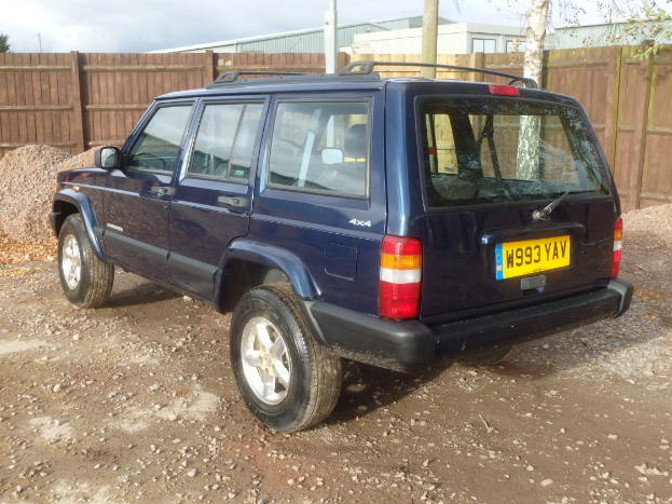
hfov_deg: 50.1
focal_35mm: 37
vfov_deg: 38.7
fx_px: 718
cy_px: 247
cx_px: 338
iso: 125
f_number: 4.5
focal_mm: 6.4
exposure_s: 1/160
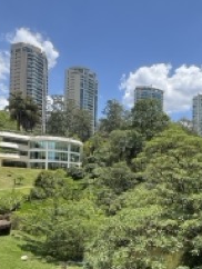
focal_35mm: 37
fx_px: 287
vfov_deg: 49.1
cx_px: 214
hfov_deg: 34.3
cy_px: 183
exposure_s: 1/1506
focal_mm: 2.22
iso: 50
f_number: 2.2
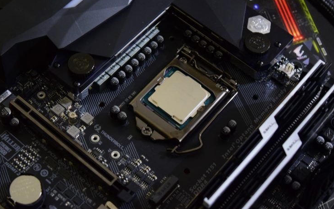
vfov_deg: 17.6
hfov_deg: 27.8
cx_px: 166
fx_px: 674
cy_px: 108
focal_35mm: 74
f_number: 5.3
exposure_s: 1/4
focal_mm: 48
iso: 2000
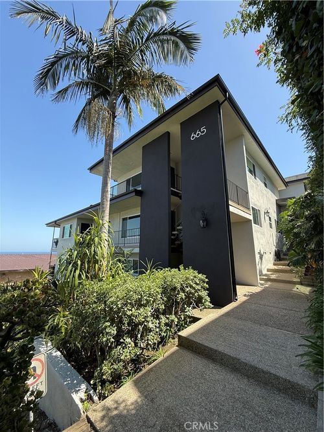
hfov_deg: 85.7
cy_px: 216
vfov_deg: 102.1
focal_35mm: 14
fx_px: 175
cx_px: 162
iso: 64
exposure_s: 1/596
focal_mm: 2.22
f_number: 2.2
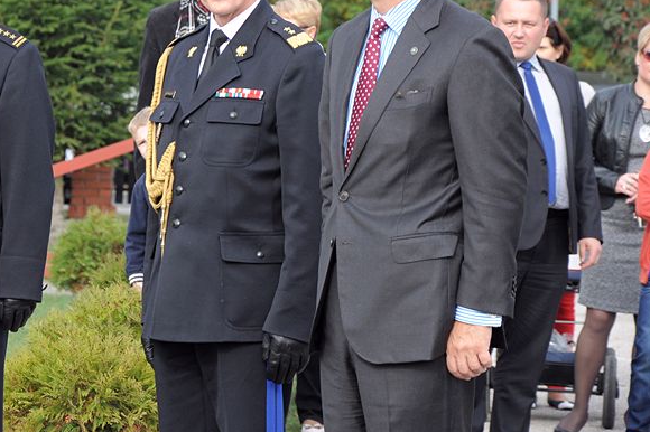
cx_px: 183
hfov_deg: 8.9
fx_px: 4163
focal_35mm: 231
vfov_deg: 5.9
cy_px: 132
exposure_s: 1/500
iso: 500
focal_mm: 105
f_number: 5.6
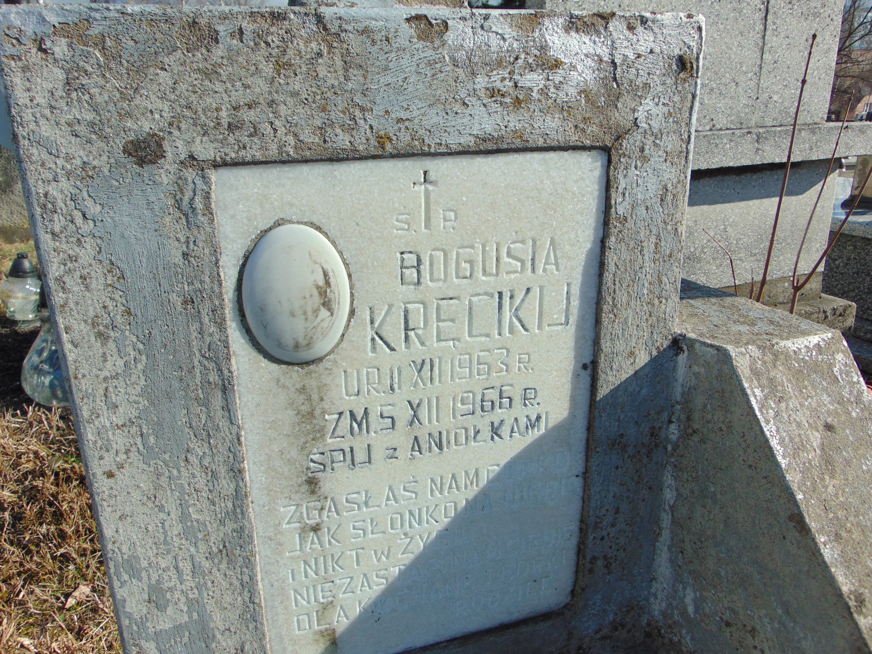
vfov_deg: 54.9
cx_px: 436
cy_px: 327
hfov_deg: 69.4
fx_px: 630
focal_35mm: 25
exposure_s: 1/250
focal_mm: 4.5
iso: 80
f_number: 7.7
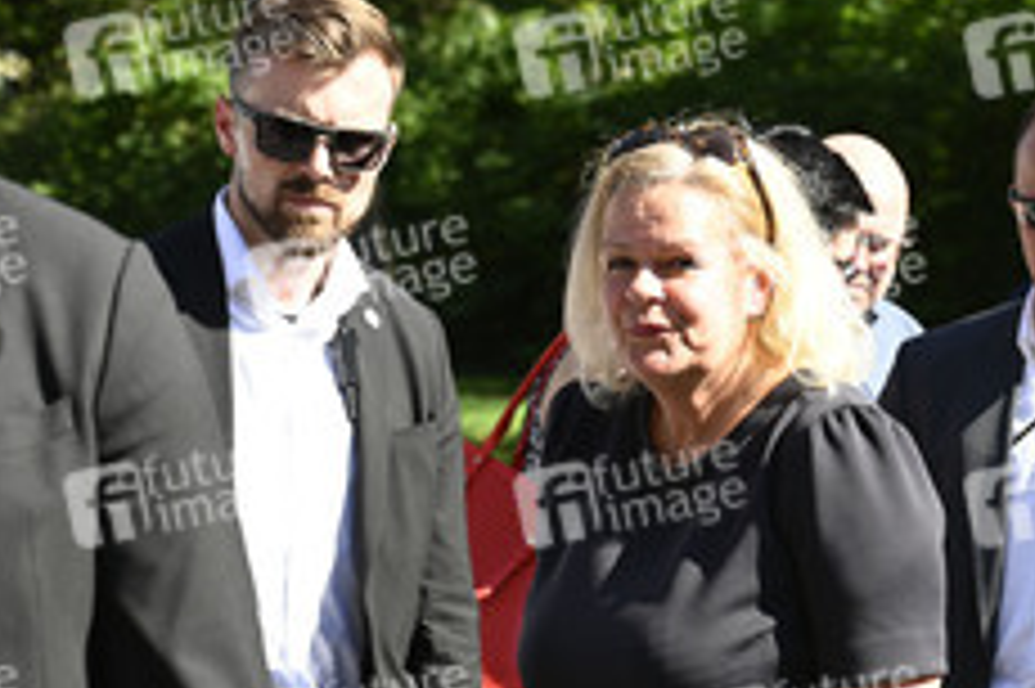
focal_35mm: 137
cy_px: 607
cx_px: 691
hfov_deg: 15.0
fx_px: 3936
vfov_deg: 10.0
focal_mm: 70
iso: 100
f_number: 6.3
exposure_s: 1/125
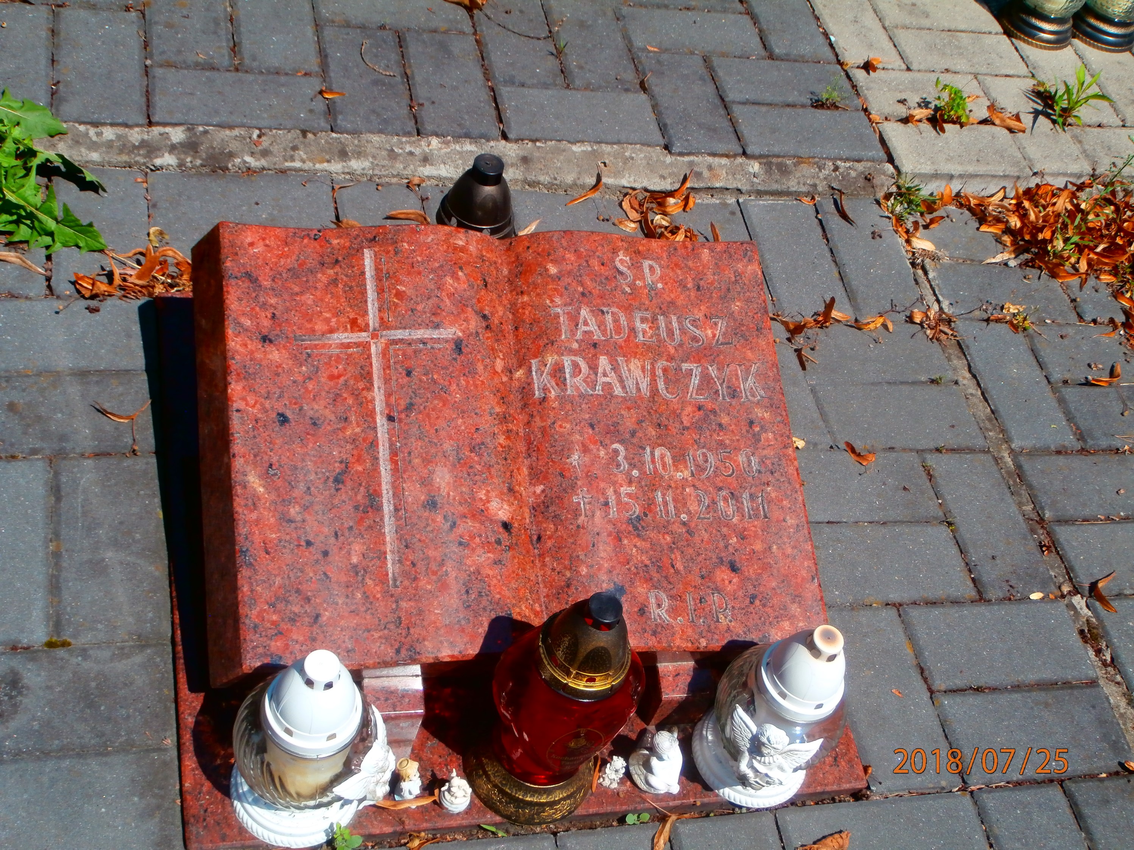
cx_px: 567
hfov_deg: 40.4
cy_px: 425
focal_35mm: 47
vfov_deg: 30.9
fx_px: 1540
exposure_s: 1/800
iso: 100
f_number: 4.2
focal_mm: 8.29
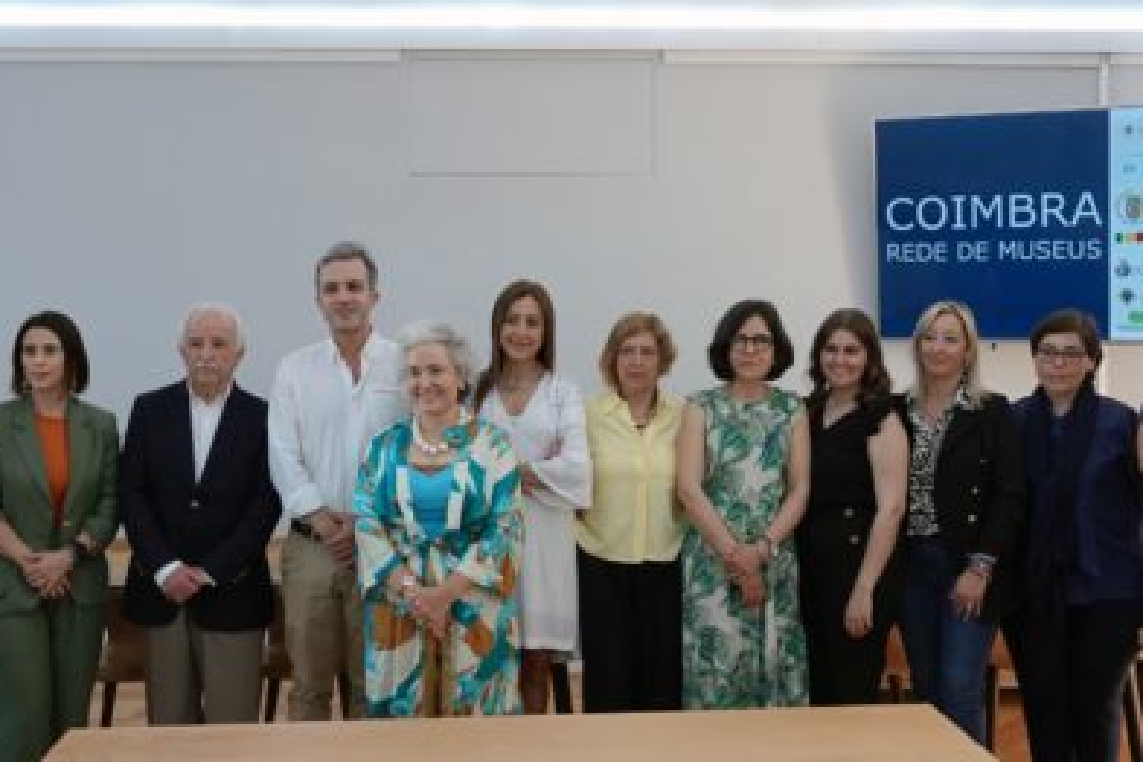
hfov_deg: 44.5
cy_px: 343
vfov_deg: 30.5
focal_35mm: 44
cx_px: 561
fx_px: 1397
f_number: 2.4
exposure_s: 1/50
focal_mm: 8.8
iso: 100
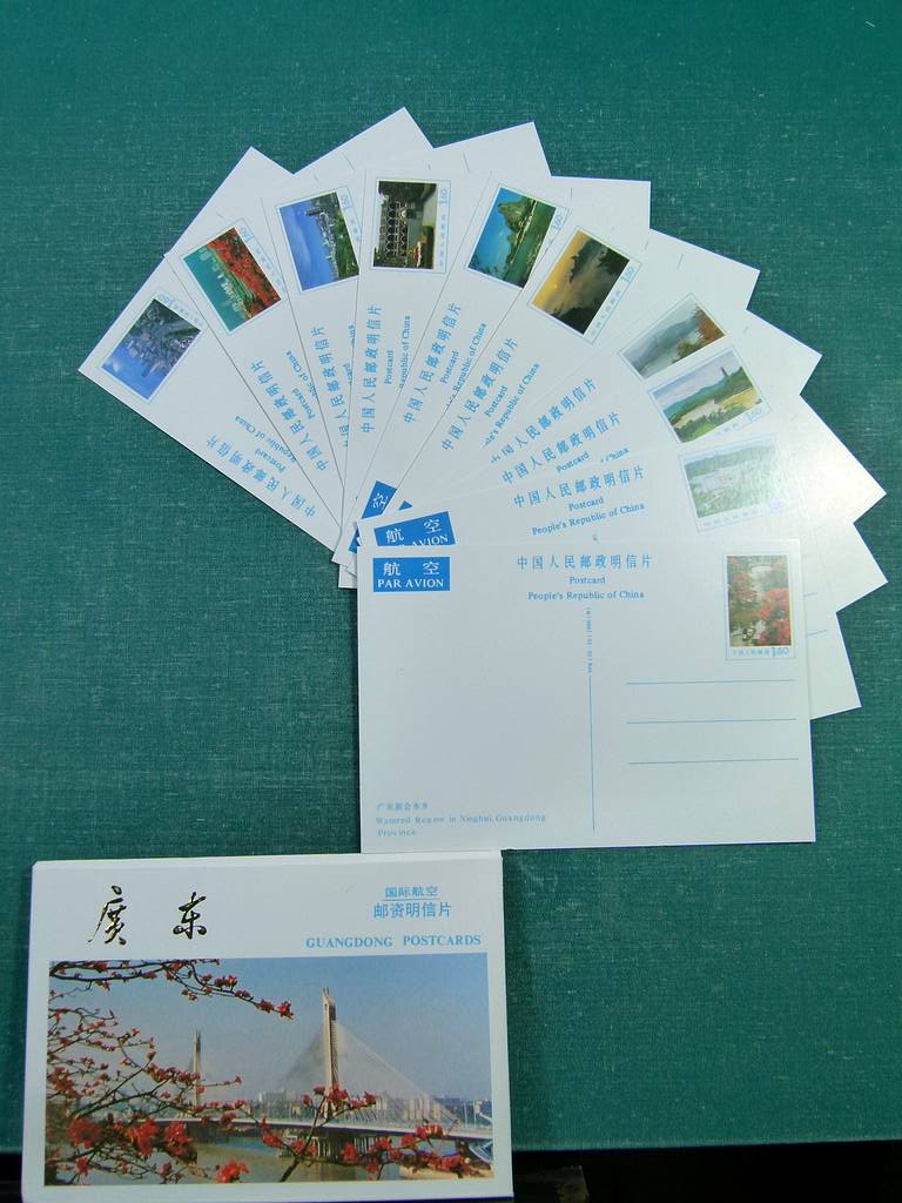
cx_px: 451
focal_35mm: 29
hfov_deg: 48.2
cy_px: 602
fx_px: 1008
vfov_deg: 61.7
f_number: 4
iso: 160
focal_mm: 5.2
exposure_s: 1/125
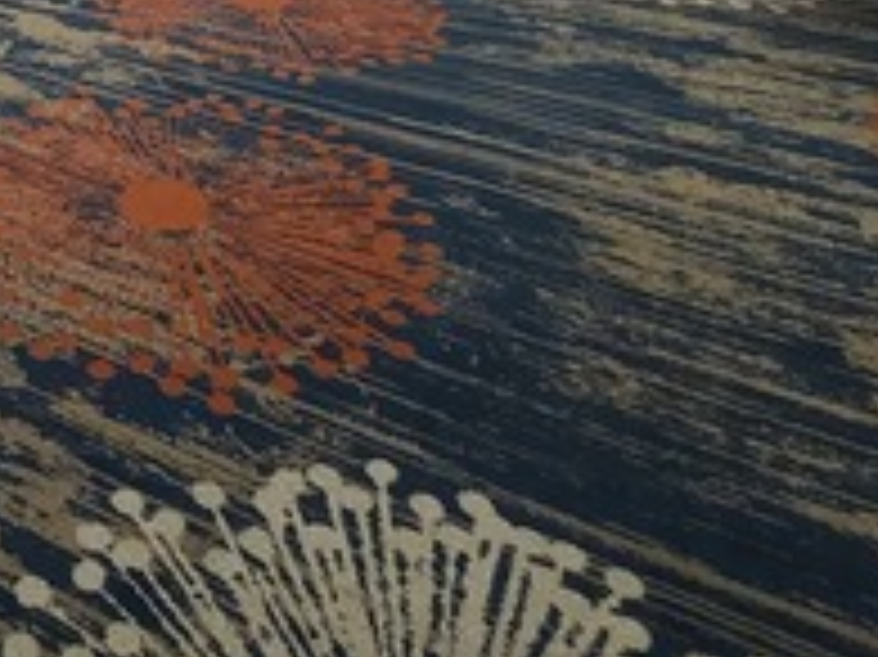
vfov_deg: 27.2
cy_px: -284
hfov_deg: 41.3
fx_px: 1014
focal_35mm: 40
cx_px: 18
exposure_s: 1/60
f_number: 2.2
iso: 250
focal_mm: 2.2
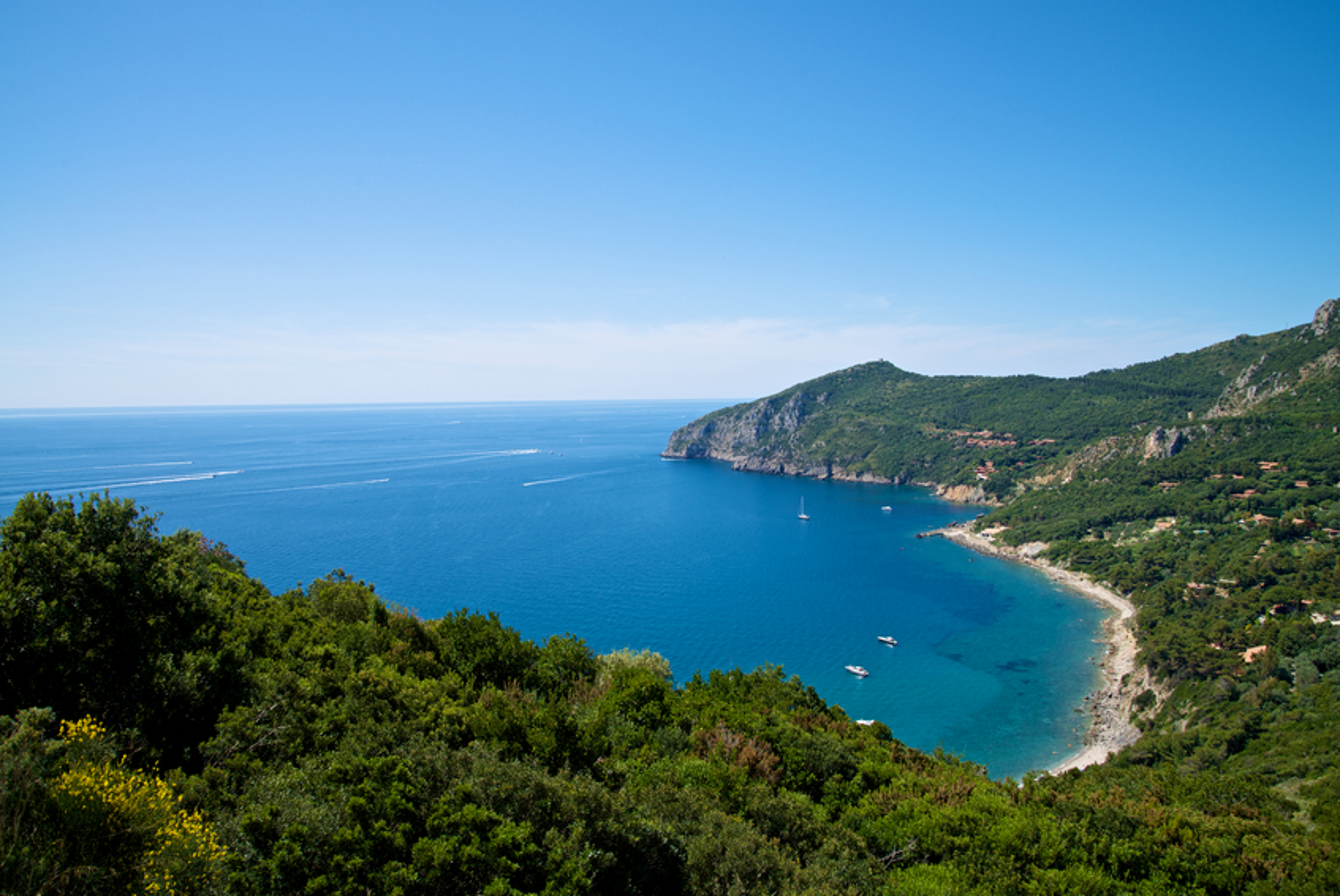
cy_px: 448
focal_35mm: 24
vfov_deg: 53.2
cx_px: 670
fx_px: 894
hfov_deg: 73.7
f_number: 10
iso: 200
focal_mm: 24
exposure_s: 1/320
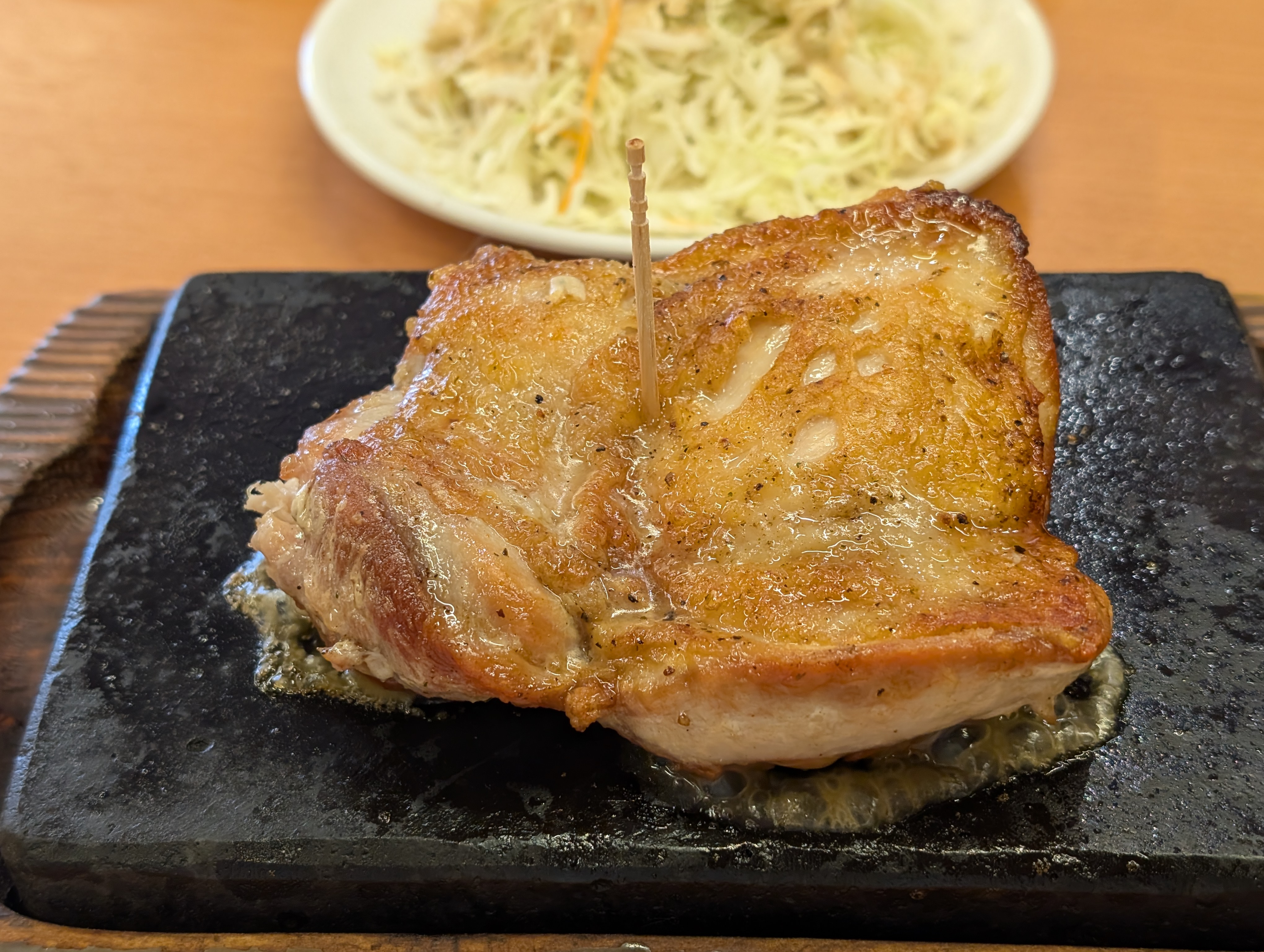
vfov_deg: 29.7
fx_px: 1792
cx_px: 632
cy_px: 476
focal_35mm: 49
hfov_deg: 38.9
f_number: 1.68
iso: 124
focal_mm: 6.9
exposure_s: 1/120
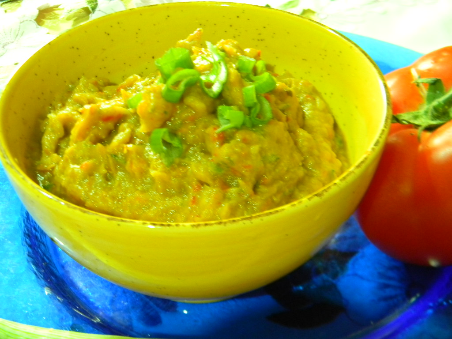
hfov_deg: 40.4
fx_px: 614
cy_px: 170
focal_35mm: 47
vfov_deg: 30.9
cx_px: 226
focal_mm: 8.6
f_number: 3.9
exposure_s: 1/8.6
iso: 400
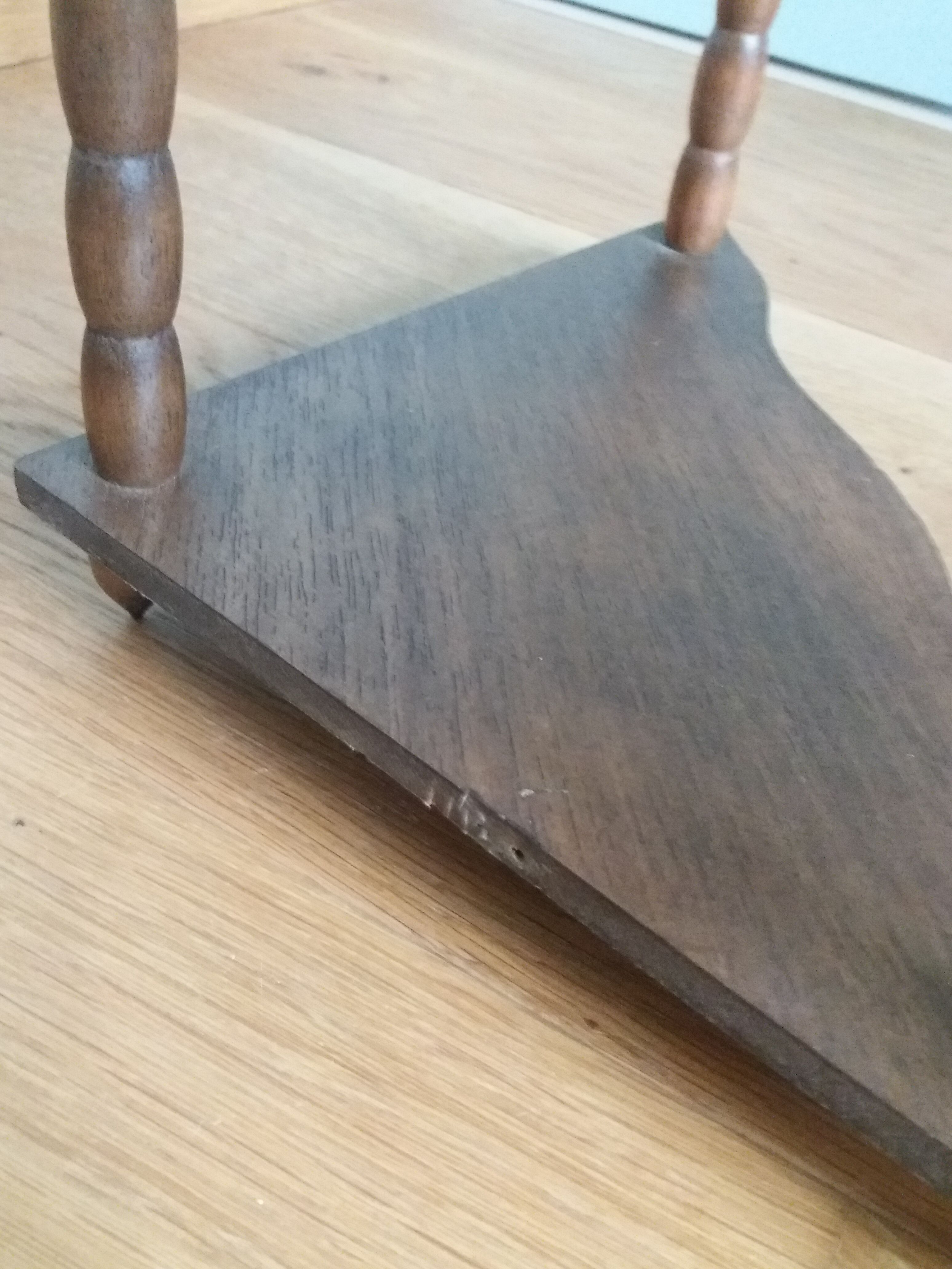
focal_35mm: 28
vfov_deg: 63.4
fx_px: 1027
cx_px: 476
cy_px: 634
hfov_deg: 49.7
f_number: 1.9
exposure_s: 1/17
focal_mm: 3.7
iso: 800
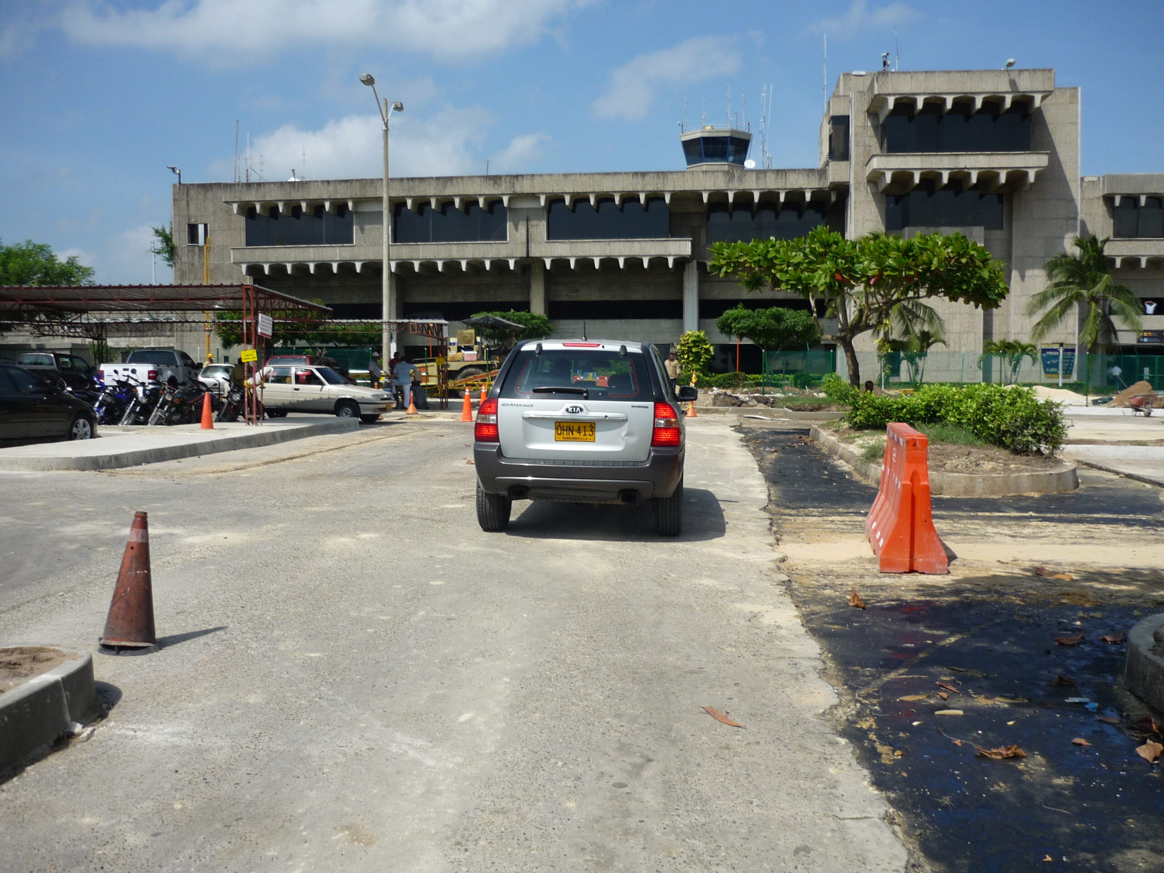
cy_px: 436
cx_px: 582
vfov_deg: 42.9
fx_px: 1110
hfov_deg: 55.4
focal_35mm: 33
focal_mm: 5.5
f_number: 8
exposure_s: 1/250
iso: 100
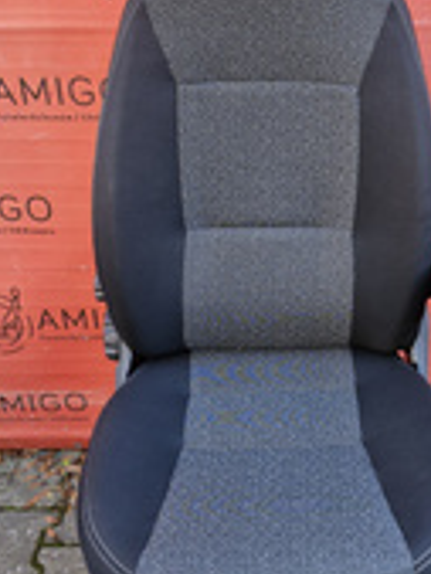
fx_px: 812
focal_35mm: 49
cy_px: 279
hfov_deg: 29.6
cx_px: 275
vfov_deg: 38.9
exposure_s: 1/100
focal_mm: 5.54
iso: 64
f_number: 1.8
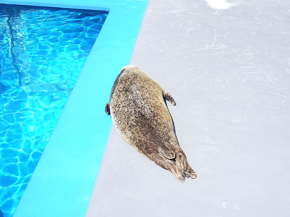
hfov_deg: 34.9
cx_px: 145
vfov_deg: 26.6
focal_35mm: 55
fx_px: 461
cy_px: 108
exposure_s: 1/400
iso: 100
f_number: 3.5
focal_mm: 9.8
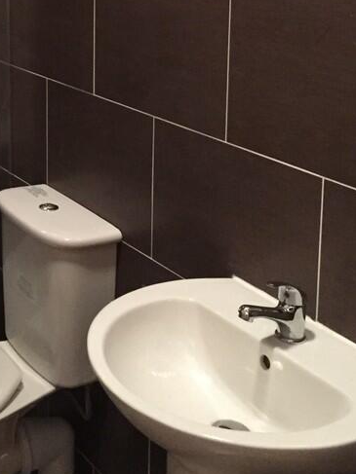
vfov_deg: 30.4
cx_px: 2
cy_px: 51
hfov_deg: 23.1
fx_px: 837
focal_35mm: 61
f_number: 2.2
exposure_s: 1/17
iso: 400
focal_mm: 4.15
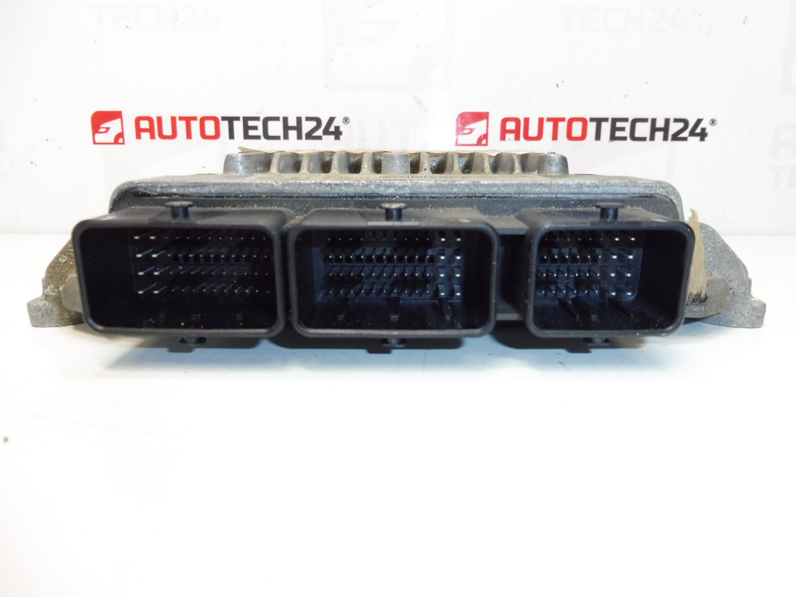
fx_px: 552
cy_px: 298
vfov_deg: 56.8
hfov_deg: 71.6
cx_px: 398
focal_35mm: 24
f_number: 3.5
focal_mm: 4.3
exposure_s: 1/60
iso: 200
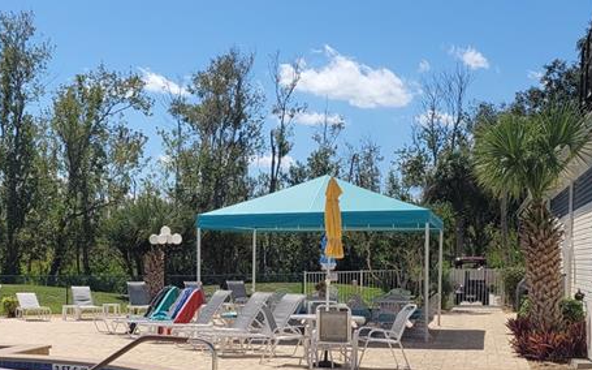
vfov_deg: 20.7
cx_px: 109
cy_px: 302
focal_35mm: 62
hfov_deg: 32.0
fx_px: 1000
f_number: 1.8
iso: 40
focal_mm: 5.4
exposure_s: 1/4064
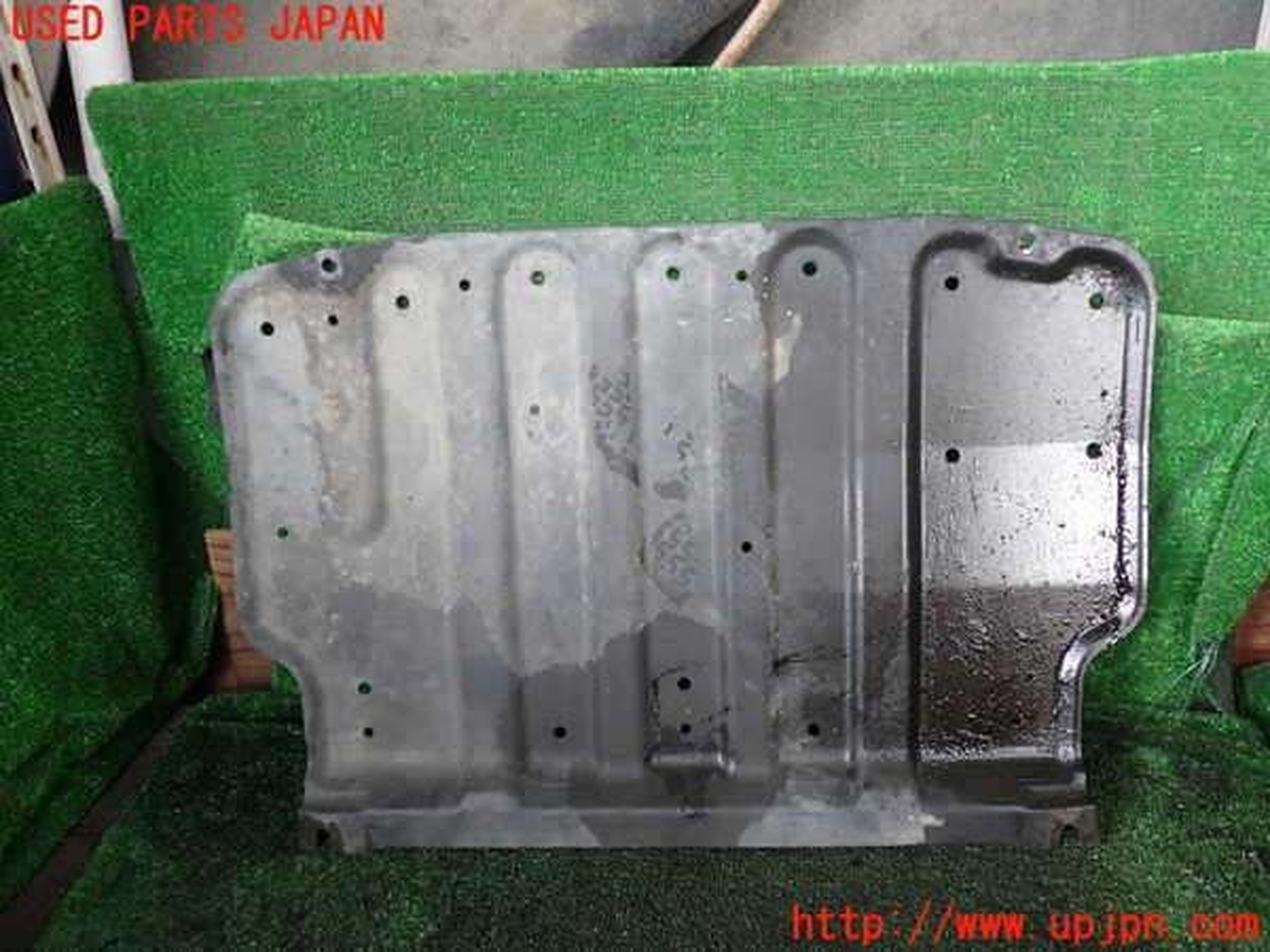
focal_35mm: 30
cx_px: 635
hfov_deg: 60.0
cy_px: 476
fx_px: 1101
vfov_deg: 46.8
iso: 200
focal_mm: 5.4
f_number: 2.3
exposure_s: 1/60
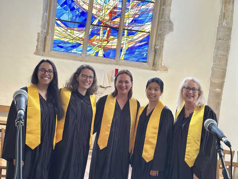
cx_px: 119
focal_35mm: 48
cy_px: 90
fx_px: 330
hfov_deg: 39.7
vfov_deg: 30.3
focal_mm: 6.9
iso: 250
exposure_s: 1/60
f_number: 1.8
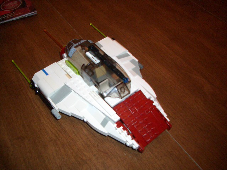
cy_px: 85
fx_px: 230
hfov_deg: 52.6
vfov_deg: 40.7
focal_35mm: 35
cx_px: 114
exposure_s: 1/60
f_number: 2.6
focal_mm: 5.8
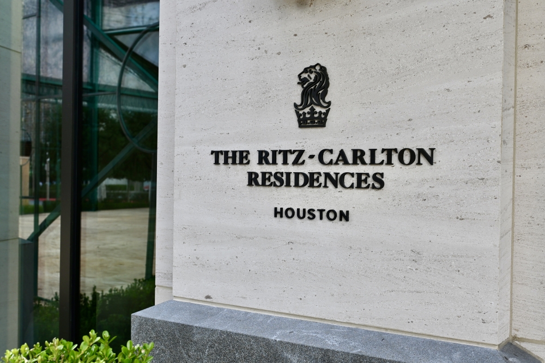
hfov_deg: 46.4
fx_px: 636
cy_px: 182
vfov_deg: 31.9
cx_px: 272
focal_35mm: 42
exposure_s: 1/250
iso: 200
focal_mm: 28
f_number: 5
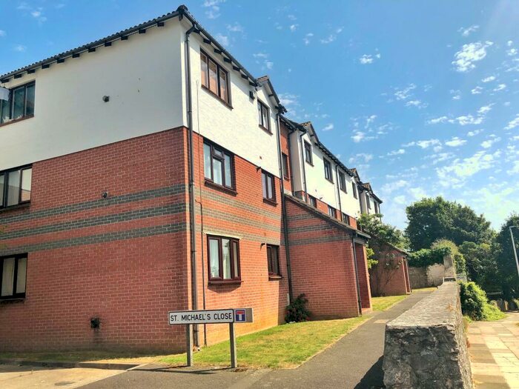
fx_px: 420
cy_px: 194
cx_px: 260
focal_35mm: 28
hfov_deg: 63.4
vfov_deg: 49.7
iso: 20
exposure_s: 1/2404
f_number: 1.8
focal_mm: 4
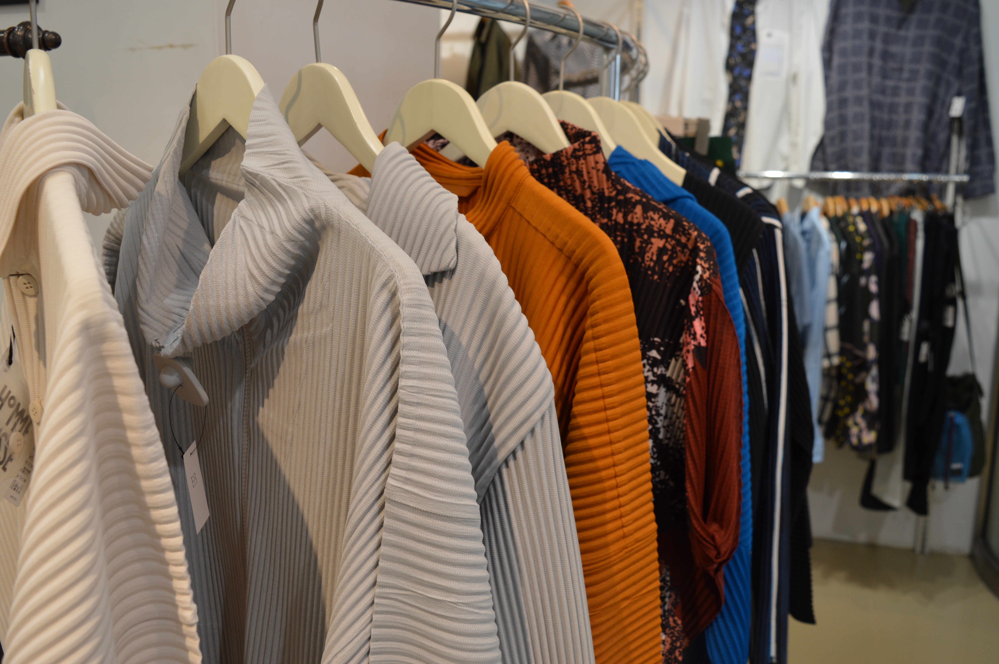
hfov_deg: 57.3
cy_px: 332
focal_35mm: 33
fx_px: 915
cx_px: 500
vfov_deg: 39.9
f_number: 5
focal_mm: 22
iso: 400
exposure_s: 1/100
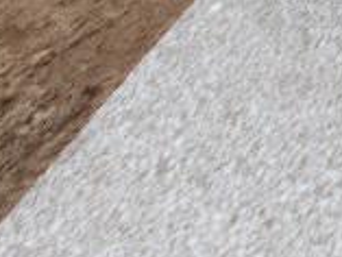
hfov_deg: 15.5
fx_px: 1048
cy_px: -179
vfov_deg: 12.9
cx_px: 647
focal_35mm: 106
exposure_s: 1/25
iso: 100
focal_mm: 4.6
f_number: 3.2
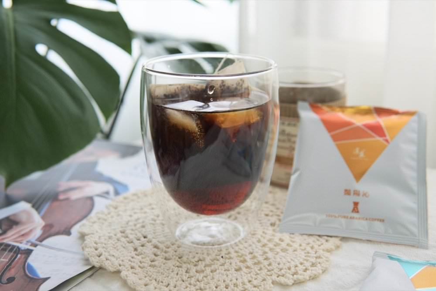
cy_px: 146
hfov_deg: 43.6
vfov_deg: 29.9
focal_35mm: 45
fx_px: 545
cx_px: 218
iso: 160
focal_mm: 30
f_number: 4
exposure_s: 1/60
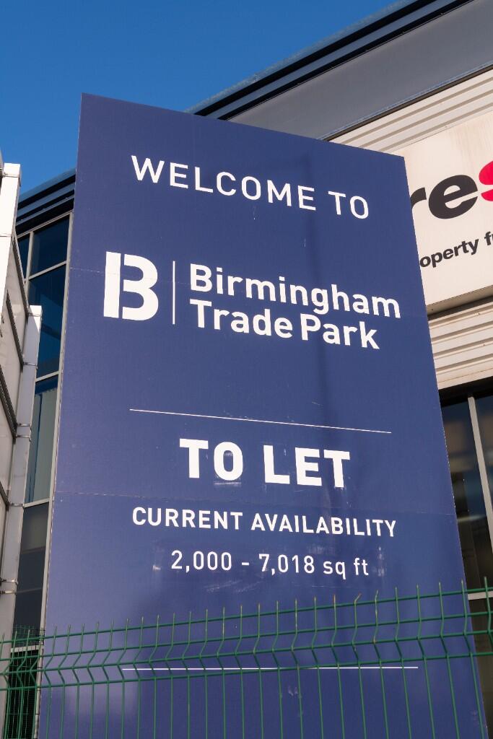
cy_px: 370
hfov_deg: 33.4
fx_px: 821
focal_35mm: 40
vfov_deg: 48.5
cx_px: 246
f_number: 8
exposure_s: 1/200
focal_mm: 40
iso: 64
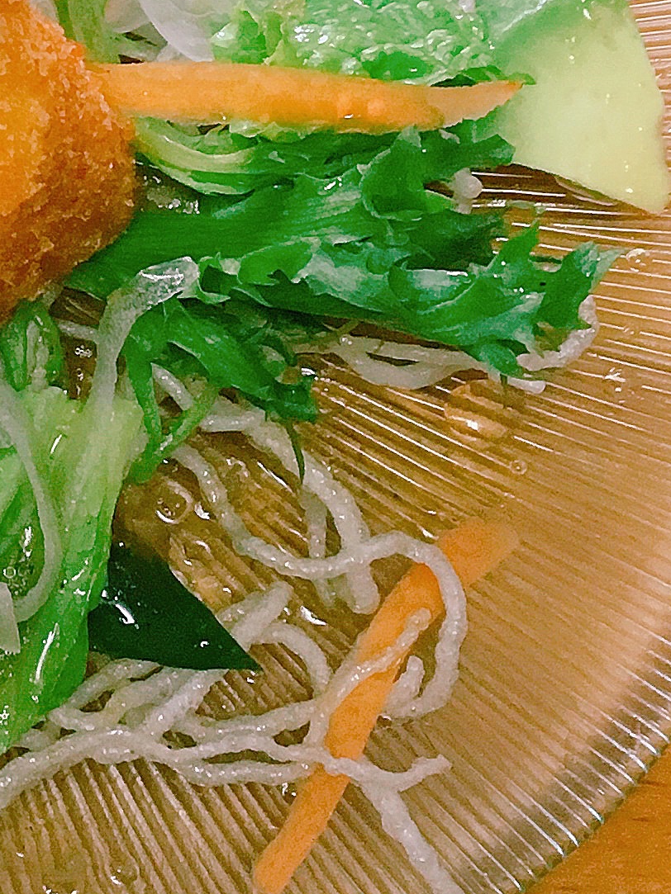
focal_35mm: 108
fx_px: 2792
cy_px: -72
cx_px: -397
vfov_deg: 17.6
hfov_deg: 12.8
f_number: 2.2
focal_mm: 4.15
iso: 100
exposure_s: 1/30
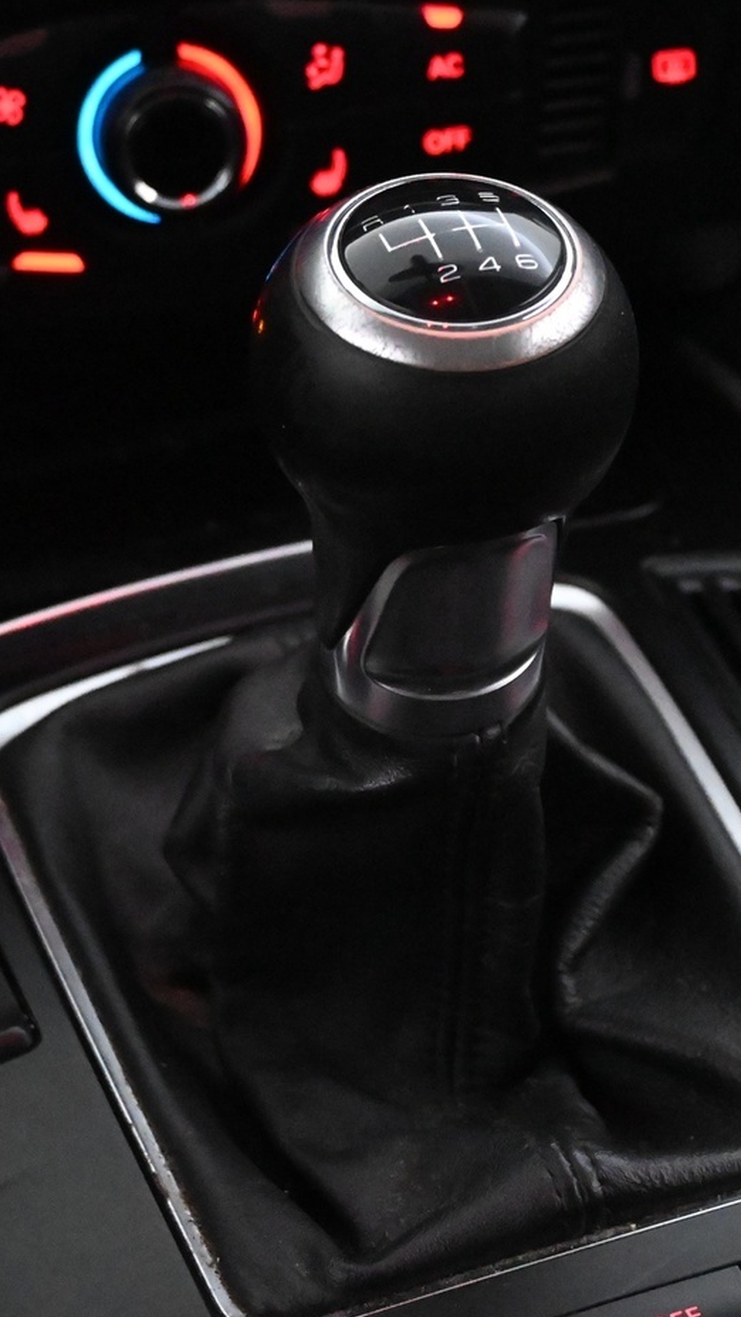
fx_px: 3018
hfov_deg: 14.0
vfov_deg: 24.6
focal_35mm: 86
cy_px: 634
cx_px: 470
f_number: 5
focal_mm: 31.5
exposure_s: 1/50
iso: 10000
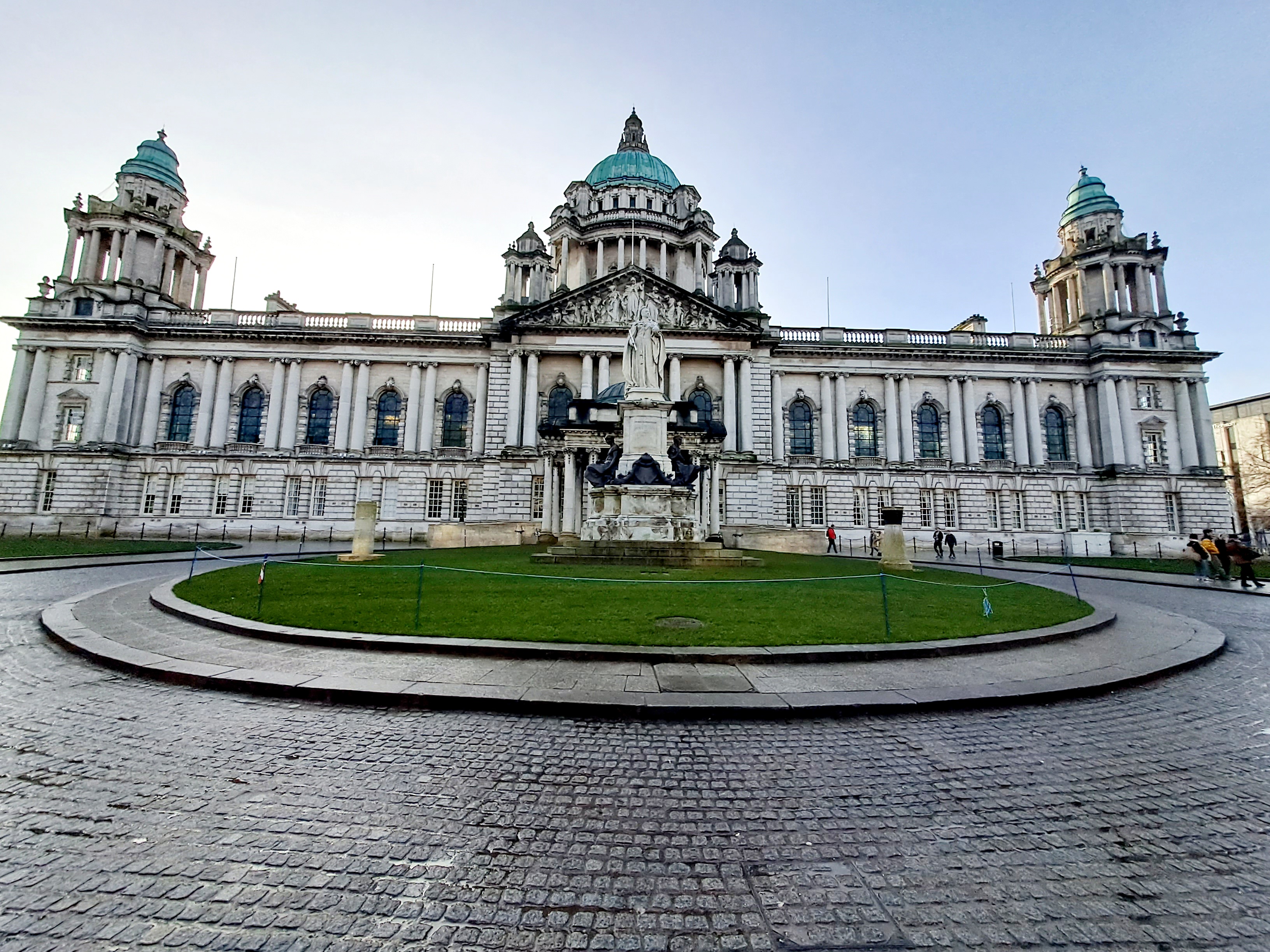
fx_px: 477
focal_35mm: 13
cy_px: 476
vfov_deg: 89.9
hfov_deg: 106.2
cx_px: 635
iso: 40
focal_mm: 1.42
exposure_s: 1/2500
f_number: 2.2
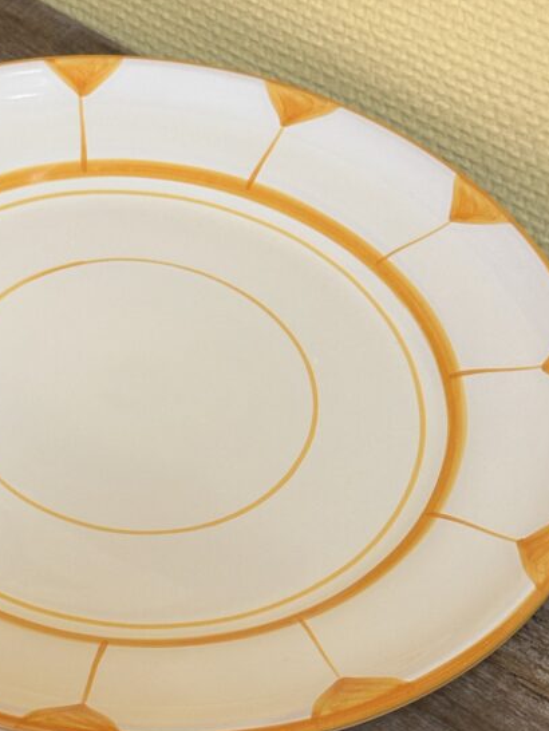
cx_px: 130
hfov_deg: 16.3
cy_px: 458
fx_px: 1902
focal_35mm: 90
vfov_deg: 21.7
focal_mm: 6.86
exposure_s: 1/50
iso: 80
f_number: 1.78
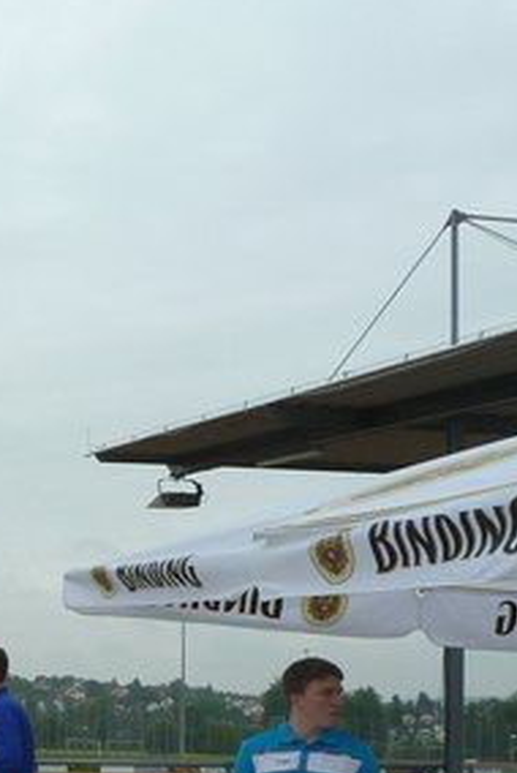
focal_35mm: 64
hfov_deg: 17.9
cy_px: 698
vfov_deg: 30.0
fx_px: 1375
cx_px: -351
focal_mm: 4.1
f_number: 4
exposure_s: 1/320
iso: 80
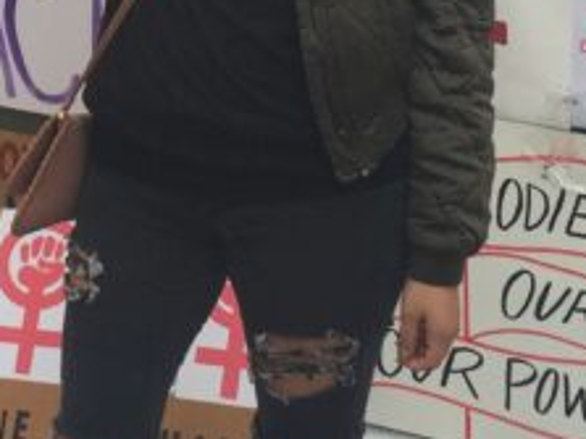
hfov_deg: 14.3
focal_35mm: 133
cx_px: -131
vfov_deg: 10.9
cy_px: -118
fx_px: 2250
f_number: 2.2
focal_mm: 4.15
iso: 32
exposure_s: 1/60
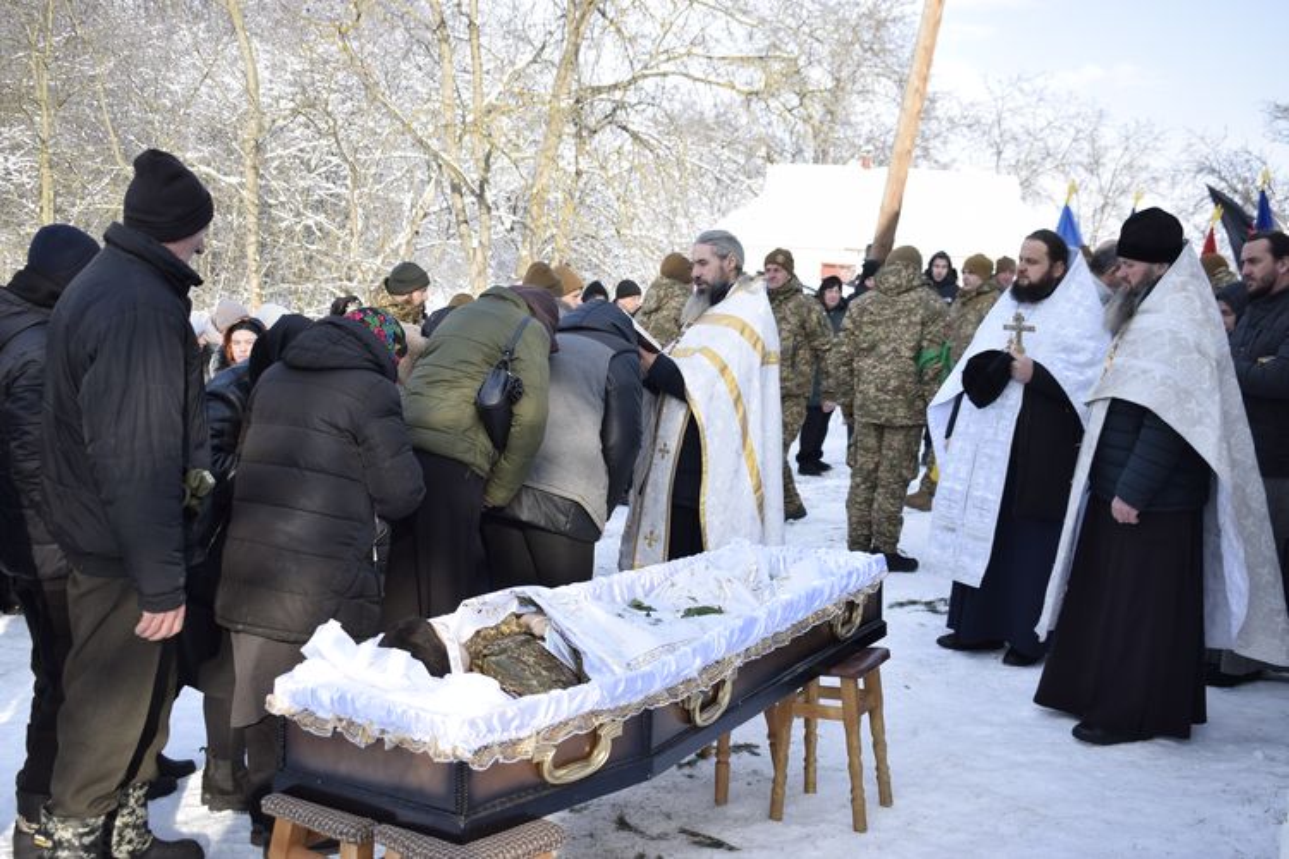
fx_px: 1450
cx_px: 644
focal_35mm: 40
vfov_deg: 33.0
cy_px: 430
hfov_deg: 47.9
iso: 200
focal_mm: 27
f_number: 5
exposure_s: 1/500
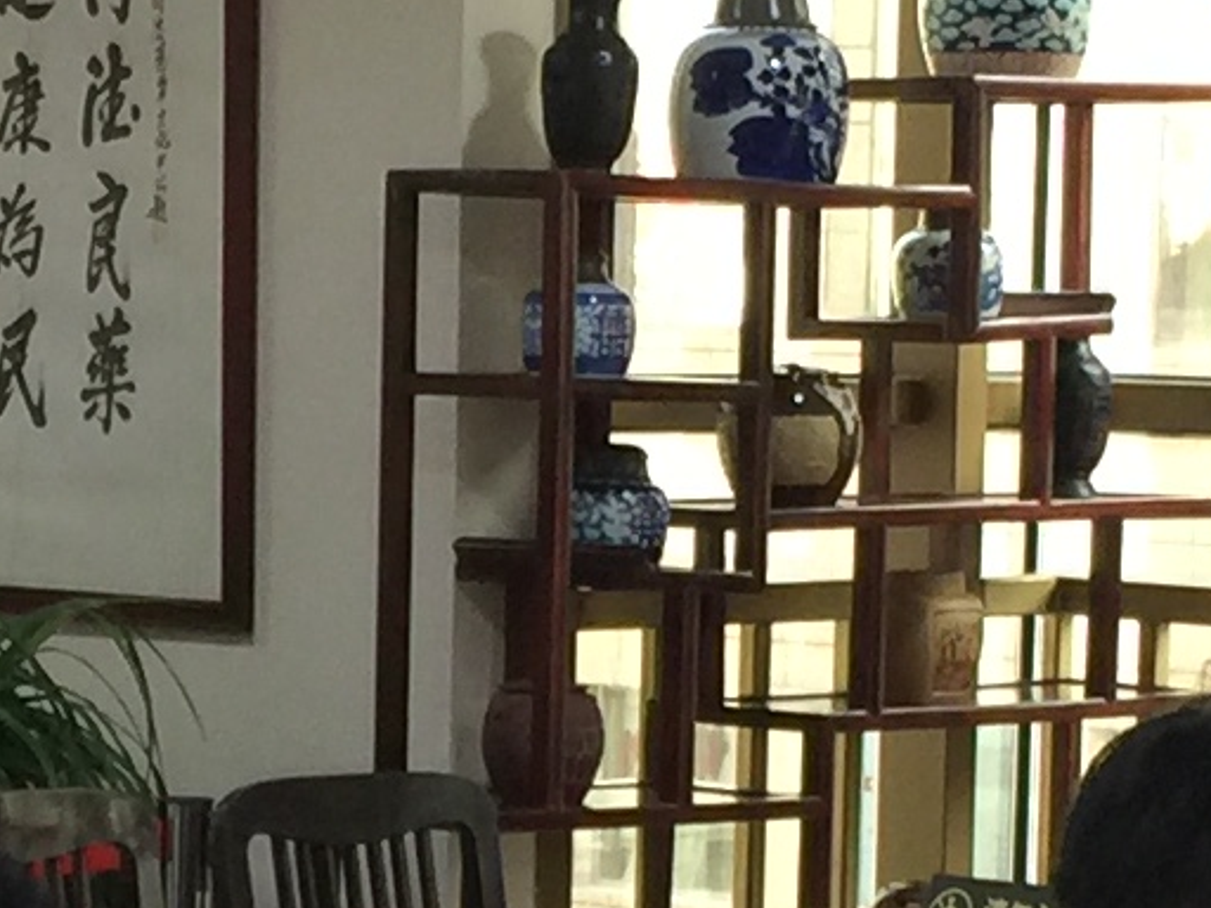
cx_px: 258
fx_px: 6472
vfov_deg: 8.0
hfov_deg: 10.7
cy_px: 993
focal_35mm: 185
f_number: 2.2
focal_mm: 4.15
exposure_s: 1/17
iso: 50
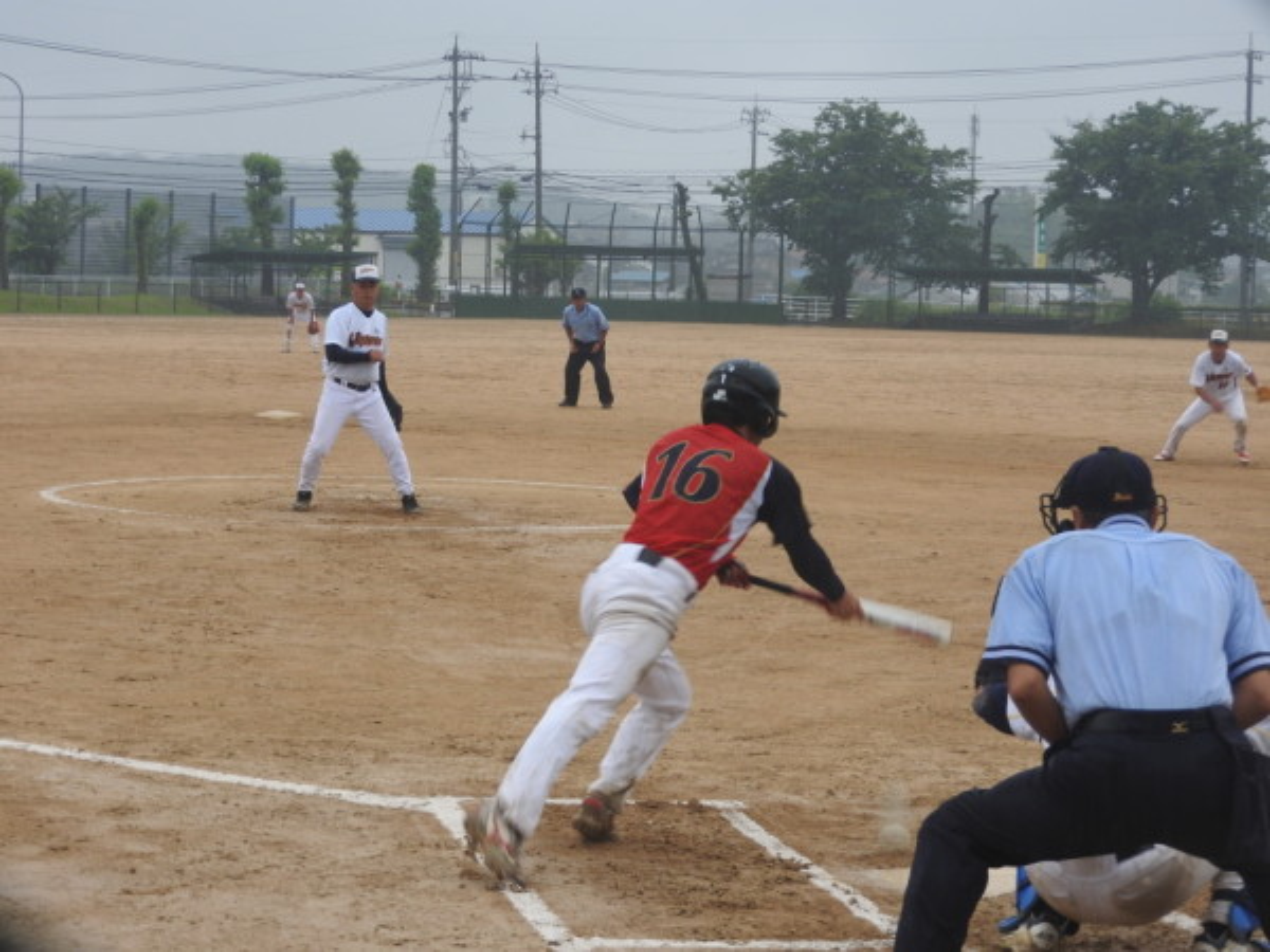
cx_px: 635
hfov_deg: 23.0
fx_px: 3119
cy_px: 476
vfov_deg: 17.4
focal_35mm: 85
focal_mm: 15.2
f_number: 4.5
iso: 100
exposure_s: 1/100
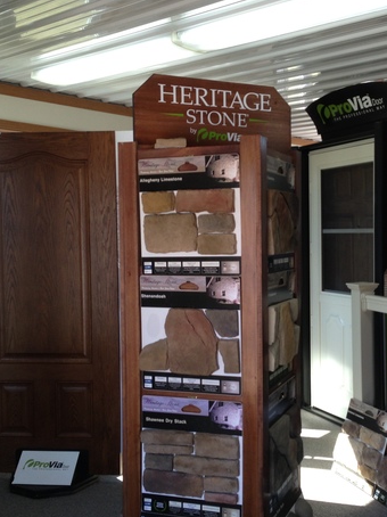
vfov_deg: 42.1
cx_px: 257
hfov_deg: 31.9
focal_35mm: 45
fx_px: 671
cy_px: 260
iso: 80
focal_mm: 4.13
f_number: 2.4
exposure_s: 1/60
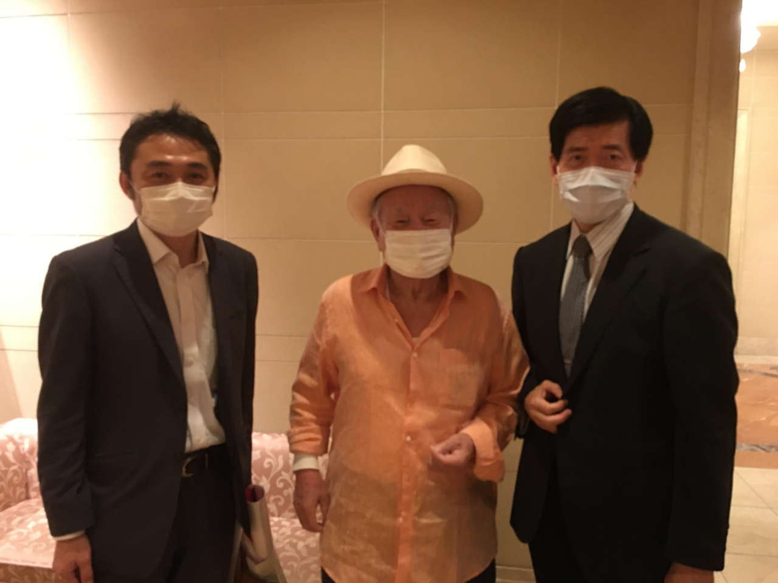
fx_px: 652
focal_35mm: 29
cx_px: 389
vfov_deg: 48.2
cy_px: 292
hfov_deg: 61.7
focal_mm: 4.15
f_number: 2.2
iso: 80
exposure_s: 1/4
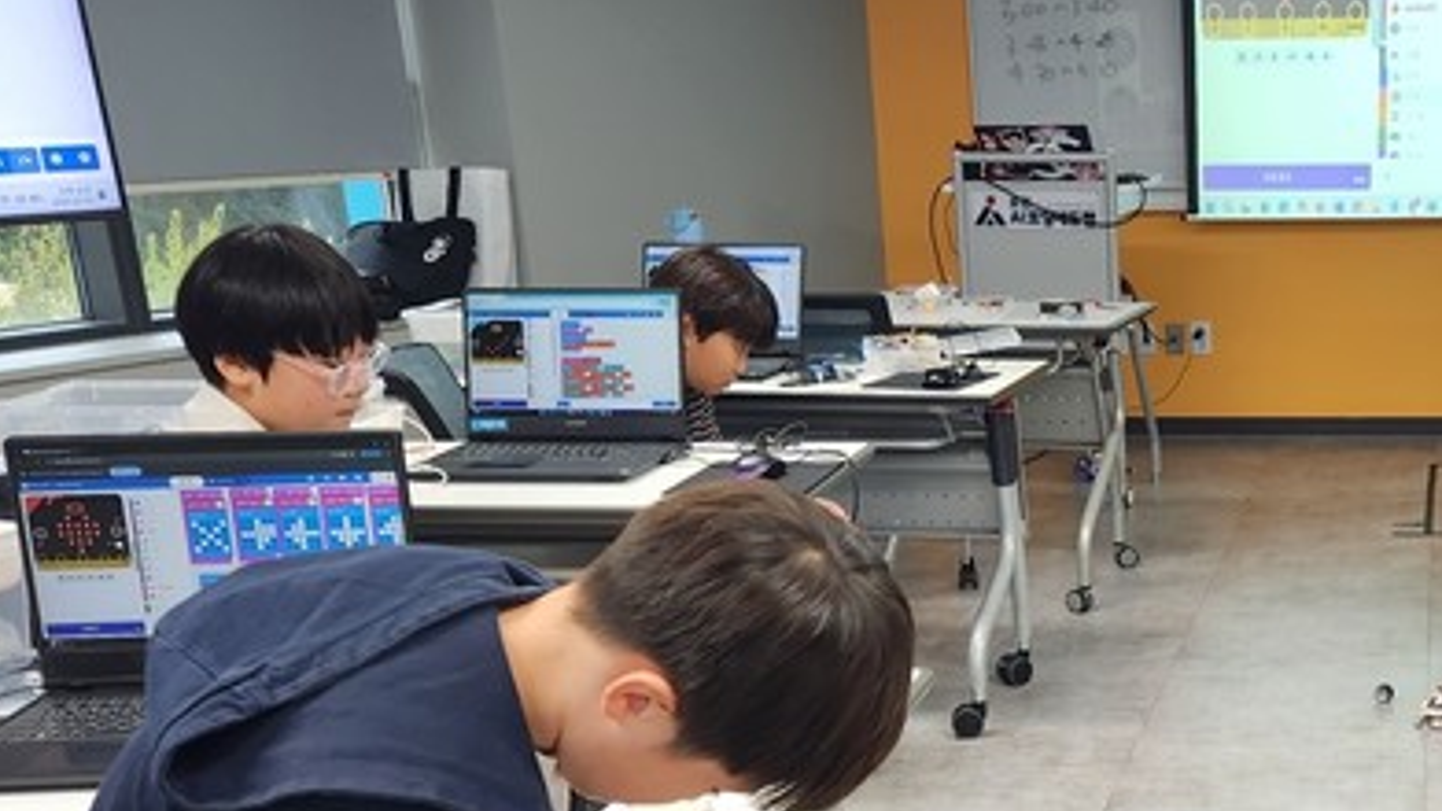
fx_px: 1912
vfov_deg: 23.5
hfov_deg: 39.0
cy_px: 684
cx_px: 1243
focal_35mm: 50
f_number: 1.8
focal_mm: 5.4
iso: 125
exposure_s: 1/120
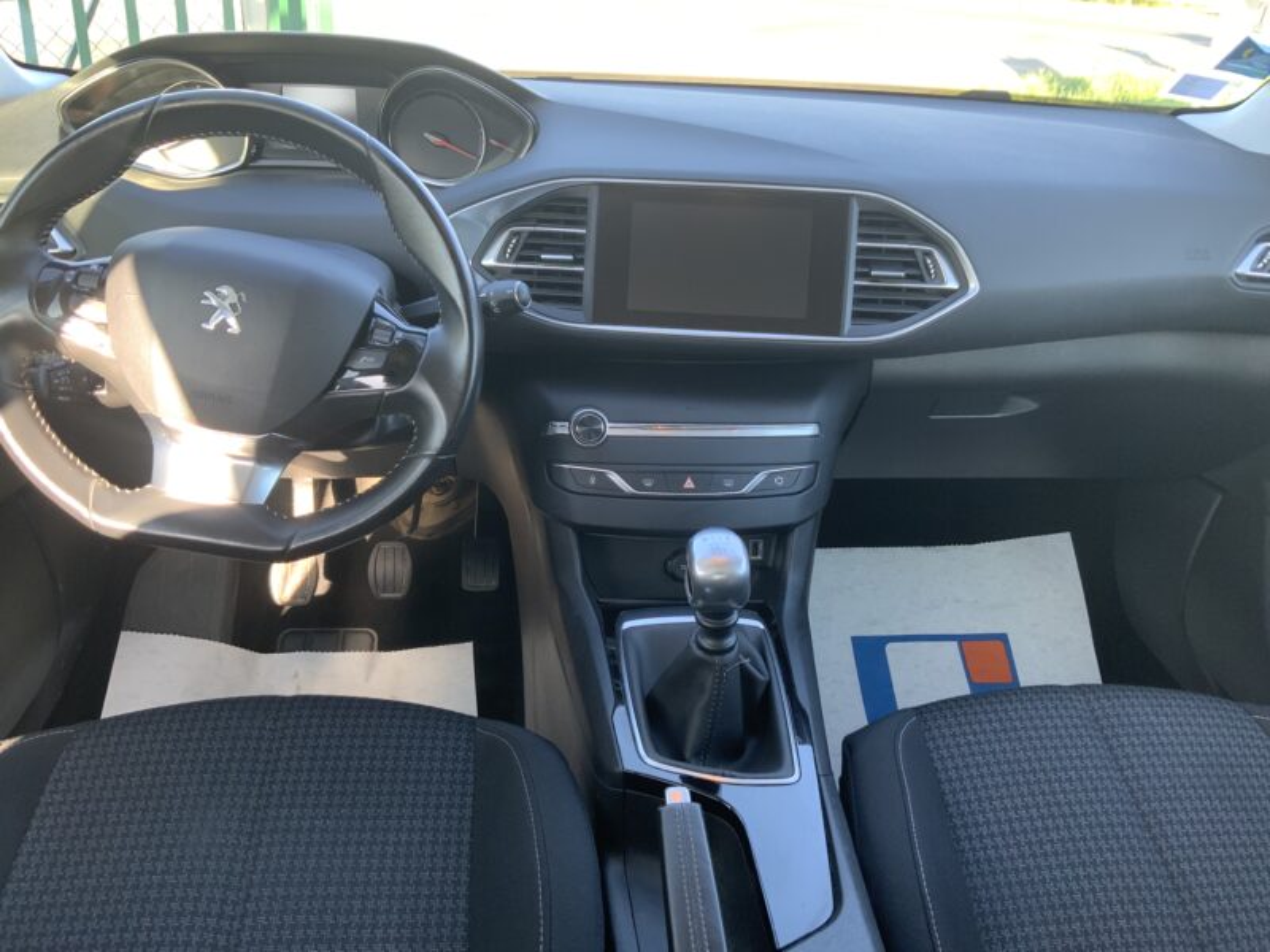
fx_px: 1064
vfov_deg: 48.2
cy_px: 476
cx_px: 635
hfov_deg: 61.7
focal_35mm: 29
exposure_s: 1/97
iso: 64
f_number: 1.8
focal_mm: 3
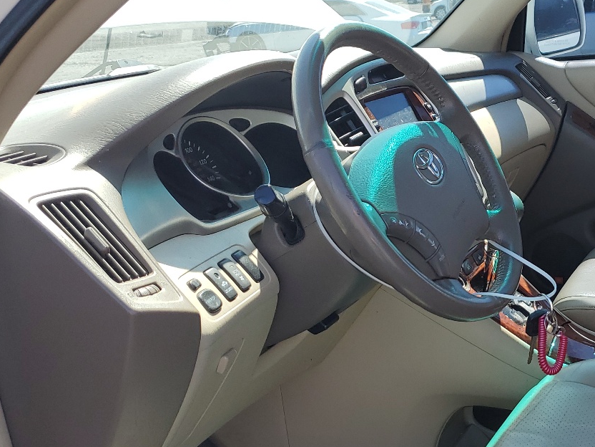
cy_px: 302
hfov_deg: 35.5
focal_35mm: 50
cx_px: 557
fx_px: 859
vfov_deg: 28.9
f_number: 1.5
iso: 50
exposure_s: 1/909
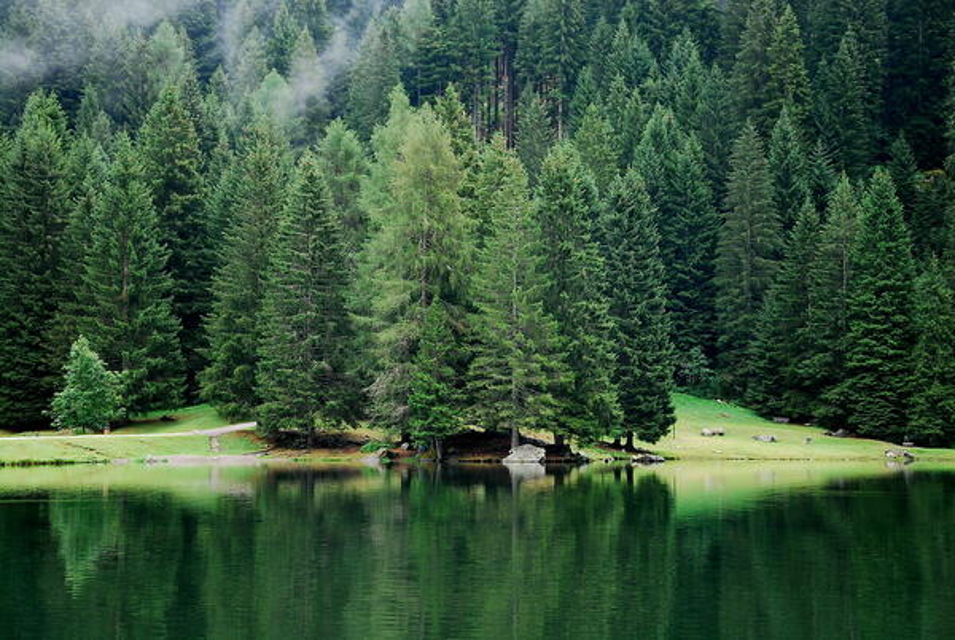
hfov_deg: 27.0
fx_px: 1992
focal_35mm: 75
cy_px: 320
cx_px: 478
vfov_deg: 18.2
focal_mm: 50
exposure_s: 1/40
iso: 100
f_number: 5
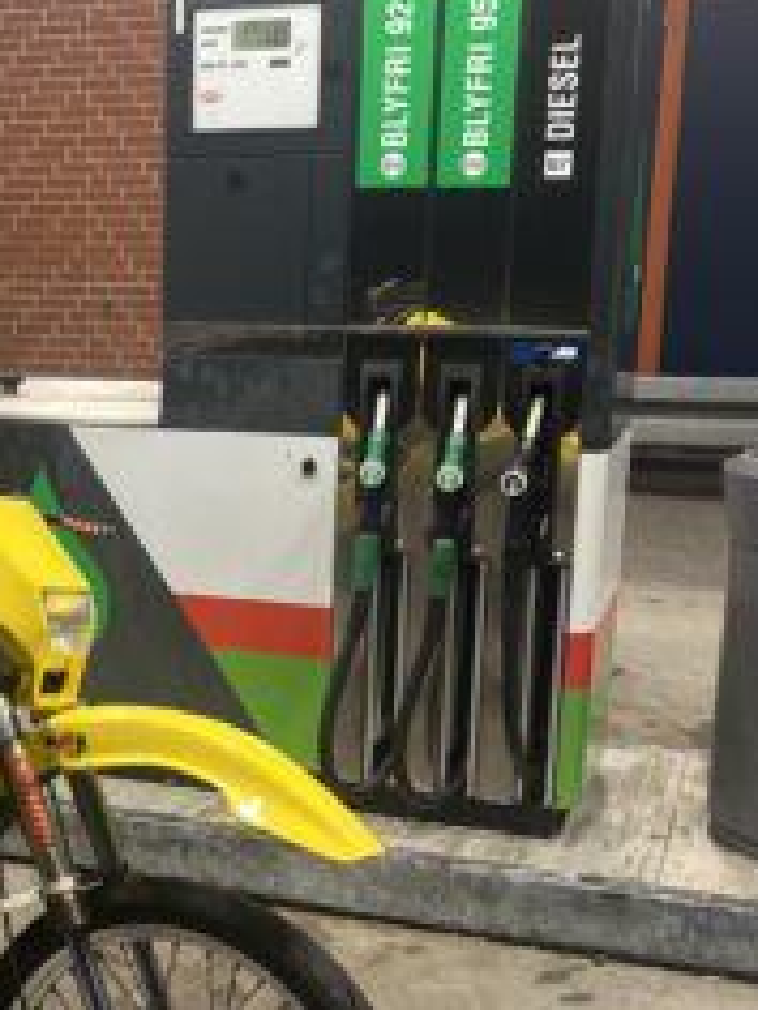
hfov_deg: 30.5
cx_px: 0
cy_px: 633
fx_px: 1285
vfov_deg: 42.6
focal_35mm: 44
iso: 320
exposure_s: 1/60
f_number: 1.6
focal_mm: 5.96
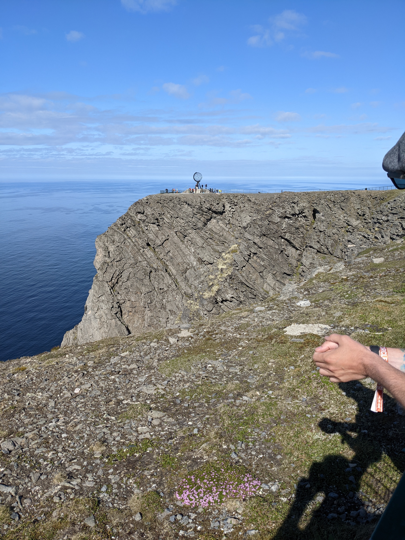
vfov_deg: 65.3
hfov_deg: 51.4
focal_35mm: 27
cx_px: 202
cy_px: 270
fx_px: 421
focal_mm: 4.38
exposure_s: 1/3356
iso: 58
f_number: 1.73
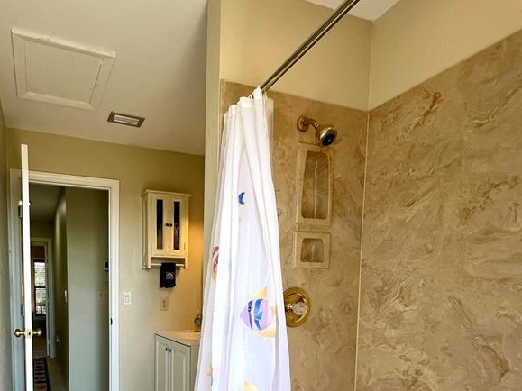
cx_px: 169
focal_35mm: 23
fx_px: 347
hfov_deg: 71.5
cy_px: 323
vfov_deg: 54.1
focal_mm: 1.57
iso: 32
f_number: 1.8
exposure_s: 1/125
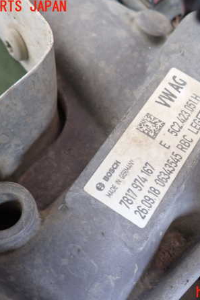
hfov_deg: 37.1
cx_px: 146
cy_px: 150
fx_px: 292
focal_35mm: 35
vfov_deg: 54.5
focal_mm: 4.5
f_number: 2
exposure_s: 1/30
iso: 320
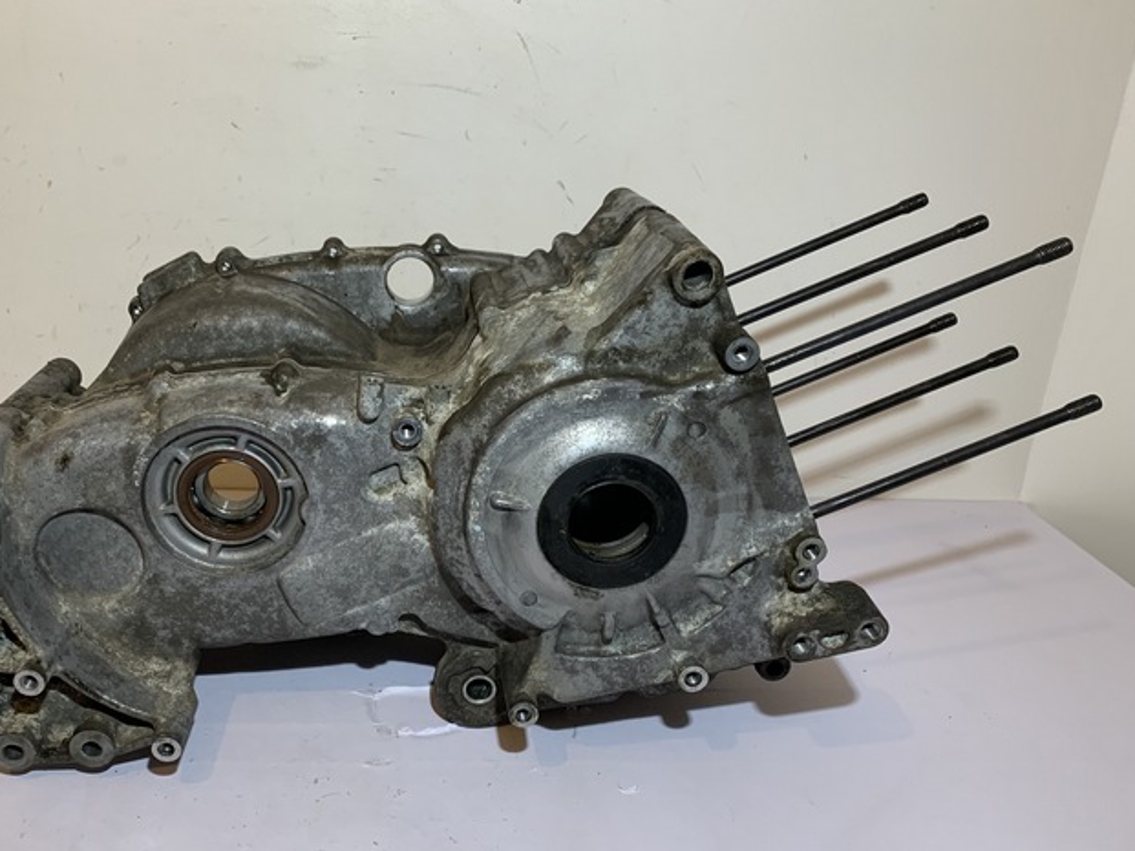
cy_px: 476
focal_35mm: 32
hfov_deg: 56.5
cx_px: 468
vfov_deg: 44.1
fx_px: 1049
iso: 100
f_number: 1.8
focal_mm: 4.25
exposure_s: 1/108
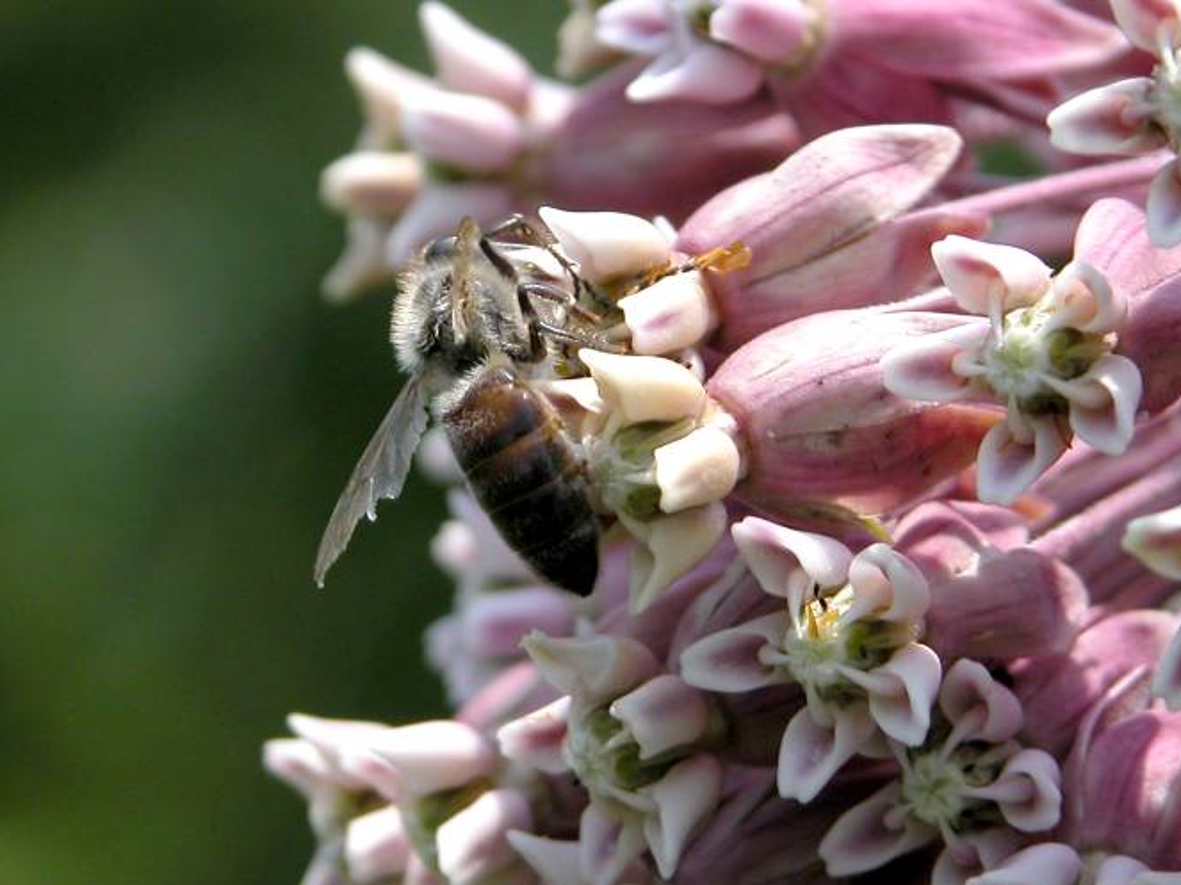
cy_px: 399
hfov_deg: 6.4
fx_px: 10609
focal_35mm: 311
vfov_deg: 4.8
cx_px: 552
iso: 100
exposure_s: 1/958
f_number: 3.9
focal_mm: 41.1
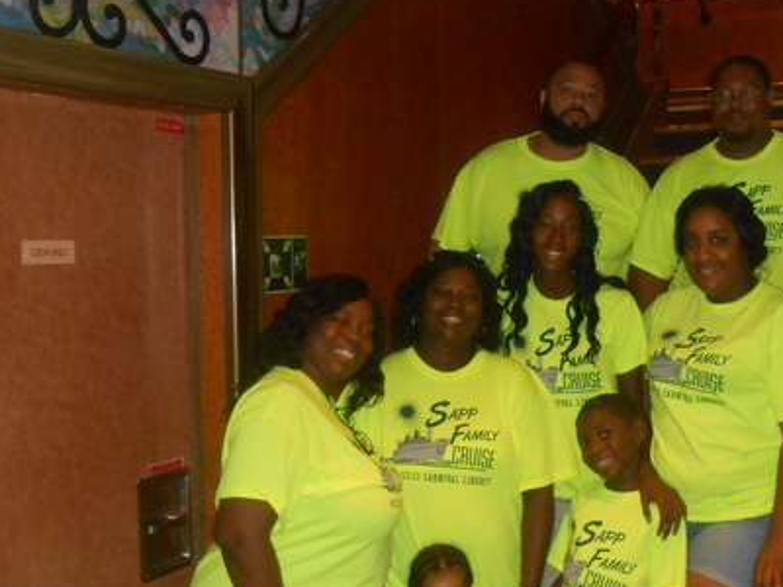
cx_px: 529
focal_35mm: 54
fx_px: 1221
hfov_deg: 35.2
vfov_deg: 27.0
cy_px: 266
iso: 400
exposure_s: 1/25
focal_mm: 5.3
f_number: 3.8
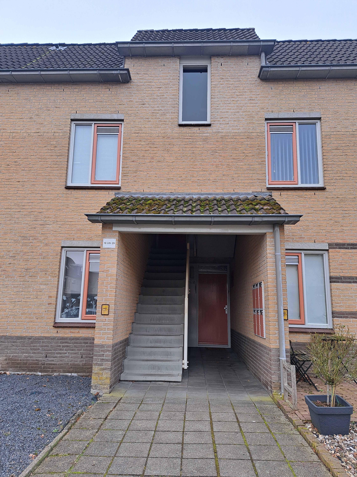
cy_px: 238
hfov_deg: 56.8
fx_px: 330
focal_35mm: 24
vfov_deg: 71.6
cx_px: 178
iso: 50
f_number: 1.8
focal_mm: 5.23
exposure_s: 1/196
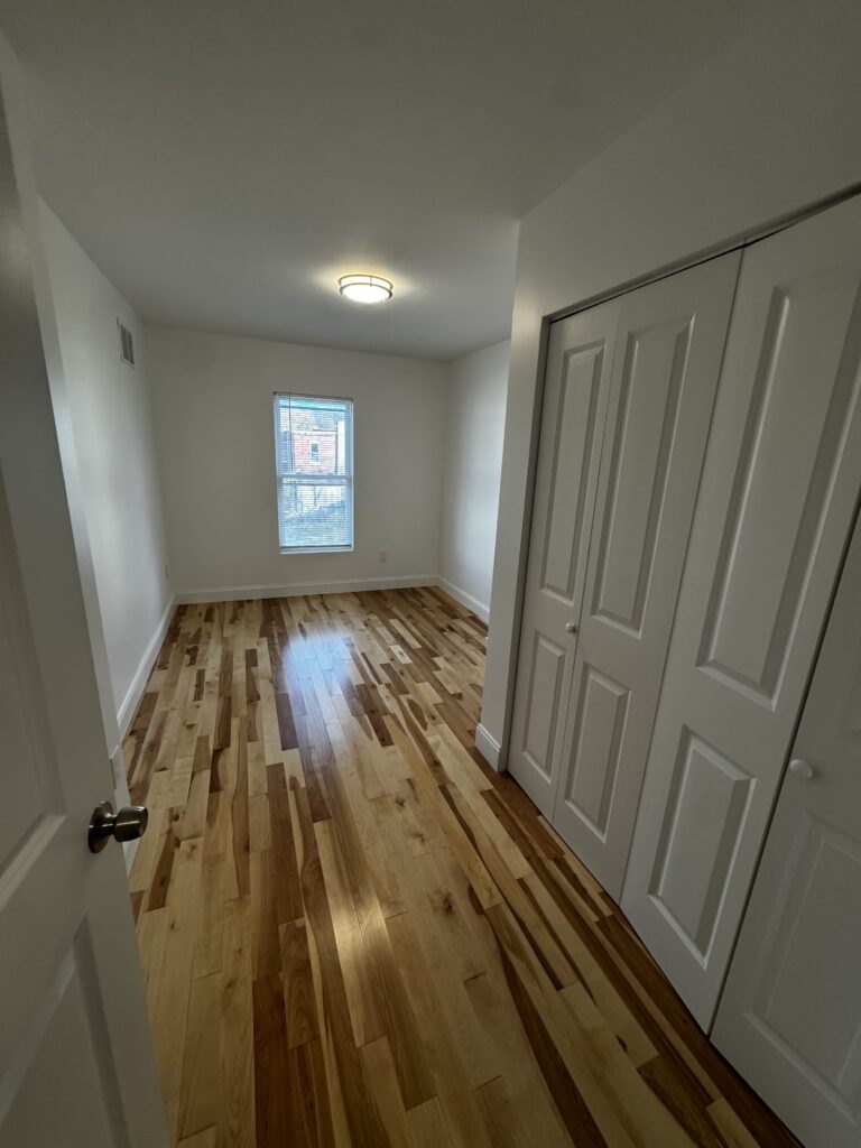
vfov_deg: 102.1
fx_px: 464
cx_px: 430
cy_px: 574
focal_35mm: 14
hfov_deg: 85.7
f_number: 2.2
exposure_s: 1/120
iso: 320
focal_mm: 2.22
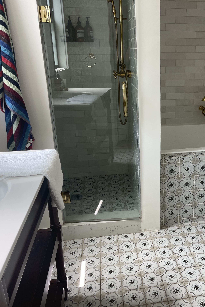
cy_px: 155
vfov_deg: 54.4
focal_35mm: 35
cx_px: 166
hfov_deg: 36.5
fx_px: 299
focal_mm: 5.1
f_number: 1.6
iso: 50
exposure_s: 1/121
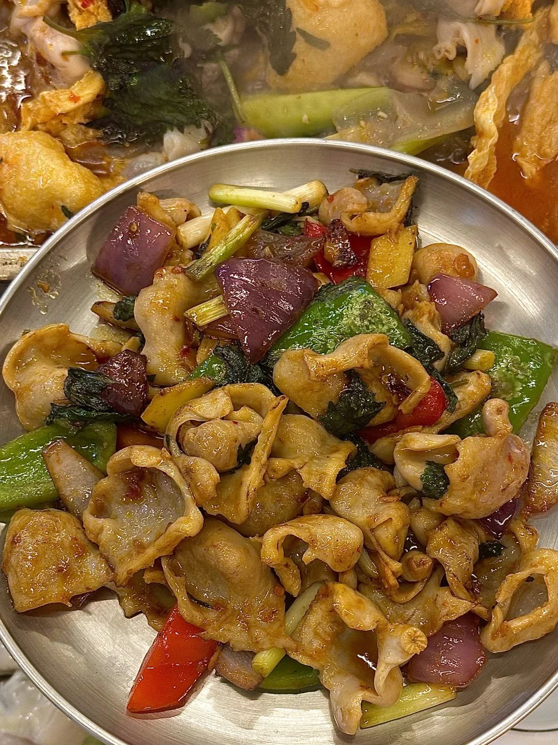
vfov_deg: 39.7
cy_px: 372
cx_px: 279
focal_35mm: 48
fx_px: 1032
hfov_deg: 30.3
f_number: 1.78
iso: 200
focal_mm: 6.86
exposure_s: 1/50
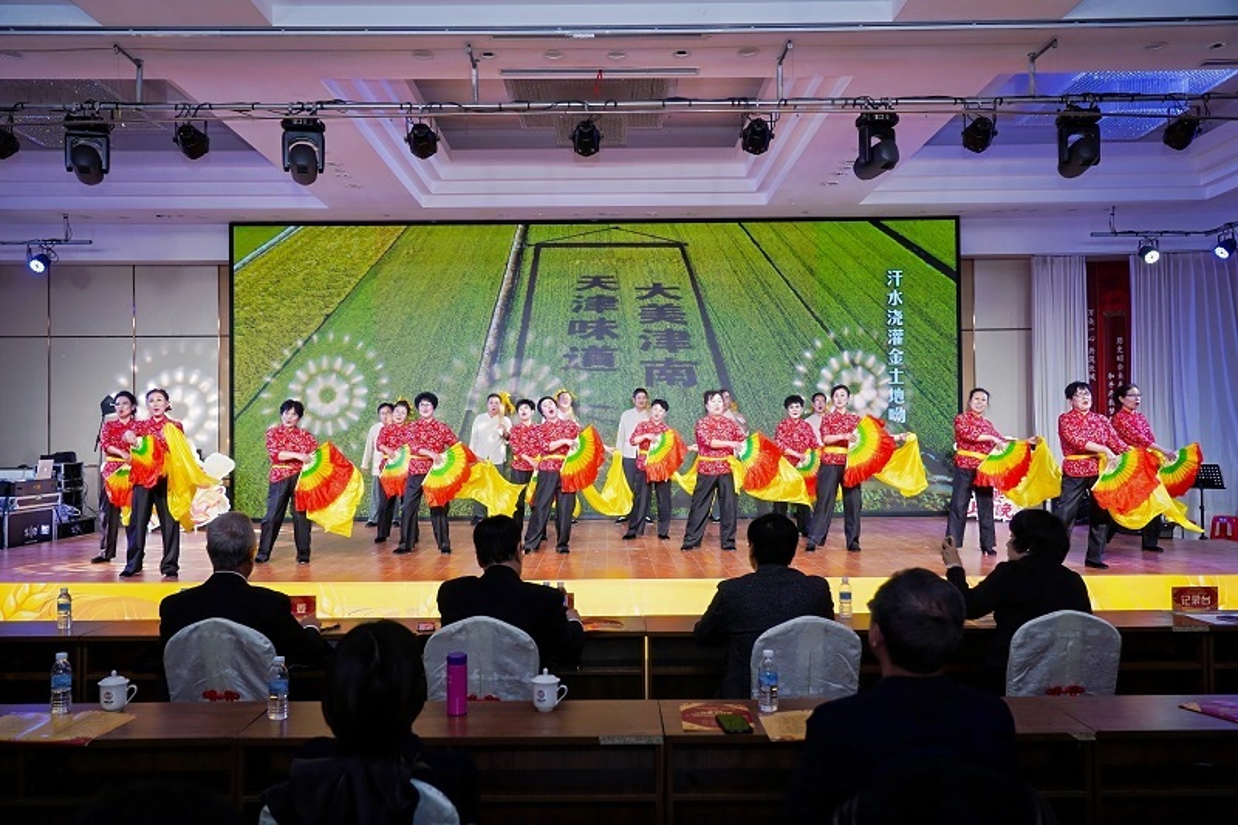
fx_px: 1031
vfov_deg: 43.6
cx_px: 619
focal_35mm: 30
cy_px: 412
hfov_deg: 61.9
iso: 500
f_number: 4
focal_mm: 30
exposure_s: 1/200
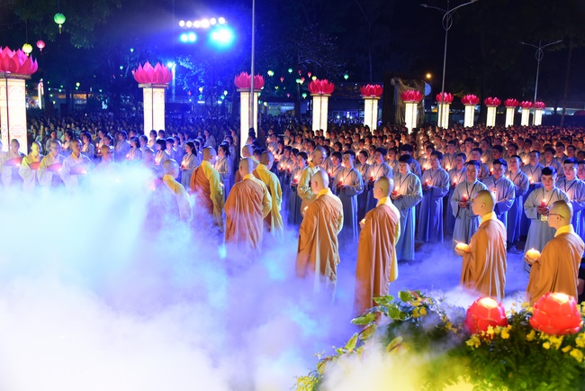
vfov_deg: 41.2
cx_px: 292
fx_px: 520
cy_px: 196
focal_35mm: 32
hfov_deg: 58.7
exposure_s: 1/25
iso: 2500
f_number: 4
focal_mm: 32
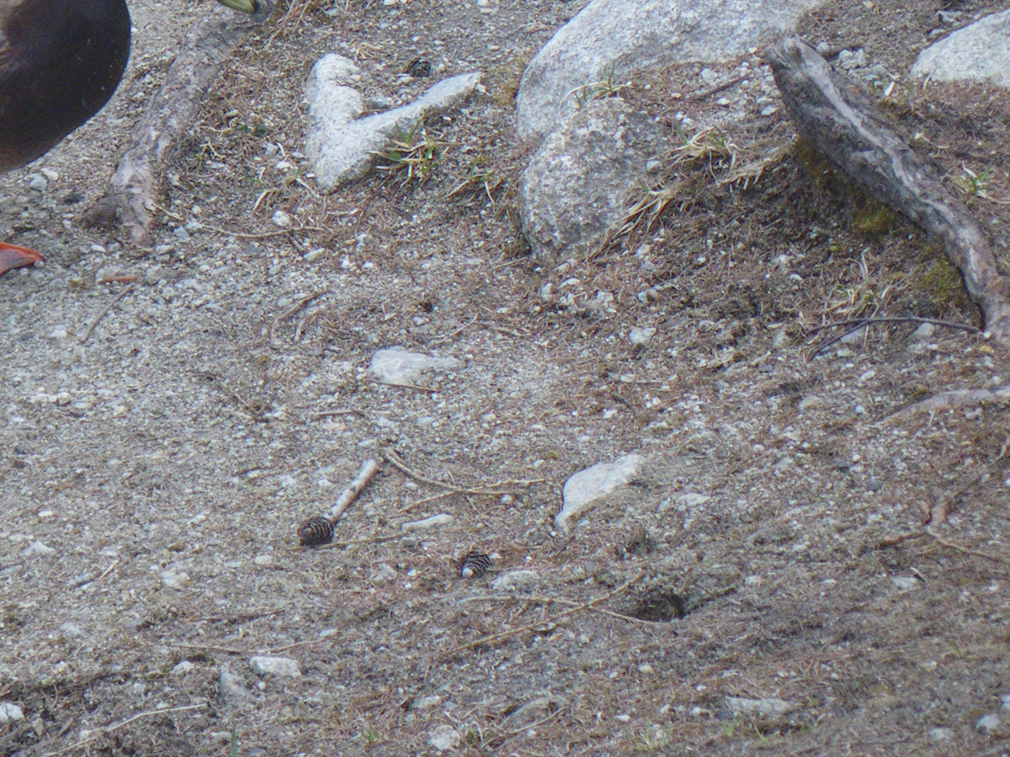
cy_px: 69
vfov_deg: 5.8
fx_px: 7441
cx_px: -16
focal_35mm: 255
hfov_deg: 7.7
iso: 160
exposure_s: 1/160
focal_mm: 20.6
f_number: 5.2
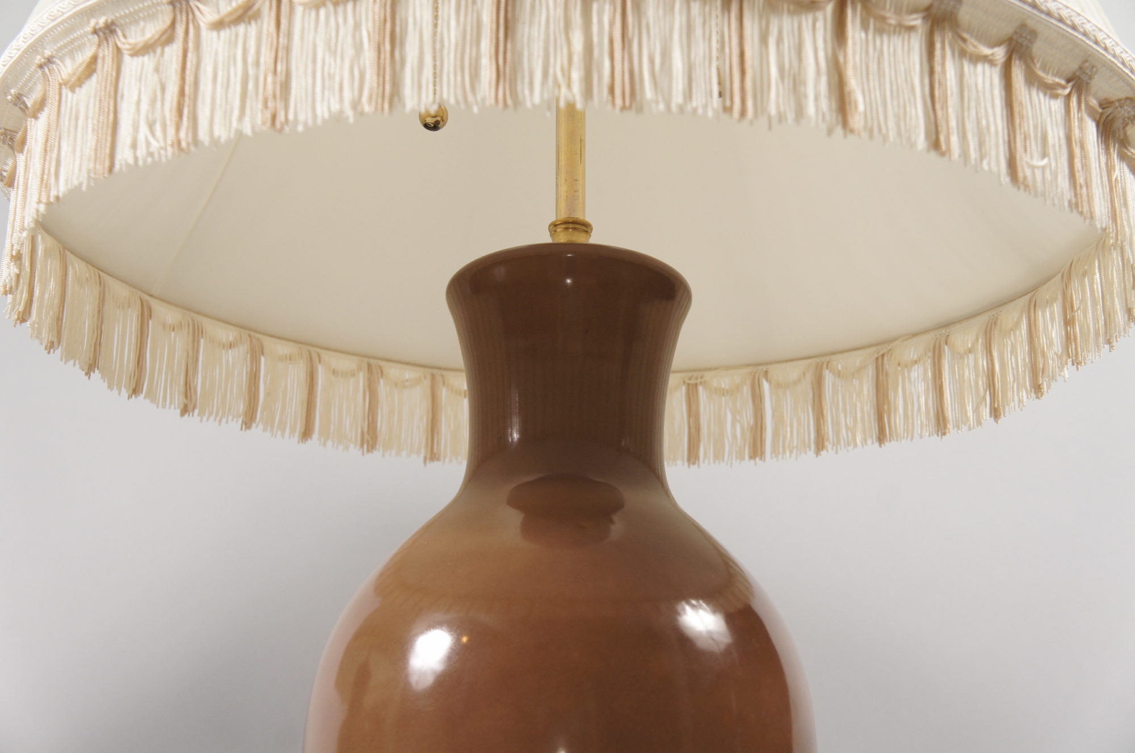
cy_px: 376
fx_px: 1747
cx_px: 568
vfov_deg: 24.3
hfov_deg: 36.0
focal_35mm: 56
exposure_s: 1/160
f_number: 7.1
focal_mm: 37
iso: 800
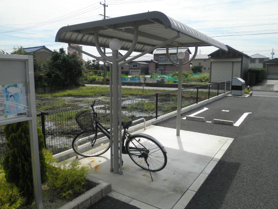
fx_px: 209
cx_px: 139
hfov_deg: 67.3
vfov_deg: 53.1
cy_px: 104
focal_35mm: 26
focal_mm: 4.7
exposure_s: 1/200
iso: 64
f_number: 7.9
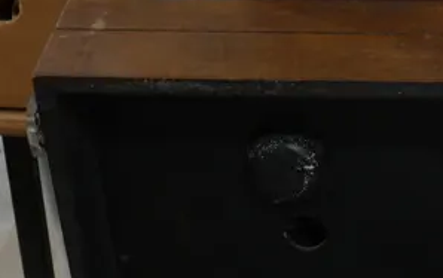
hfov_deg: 15.5
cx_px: 476
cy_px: 530
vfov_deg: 9.5
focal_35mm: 131
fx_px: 1583
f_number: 4
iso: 500
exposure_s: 1/60
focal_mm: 18
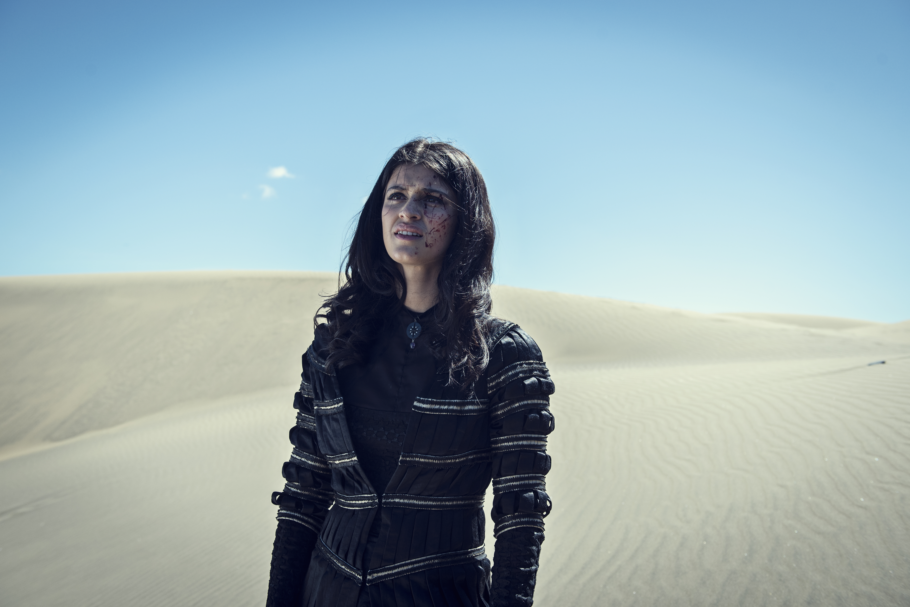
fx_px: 961
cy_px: 304
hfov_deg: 50.7
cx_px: 455
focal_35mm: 38
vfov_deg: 35.1
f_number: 5
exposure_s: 1/1000
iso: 160
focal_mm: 38
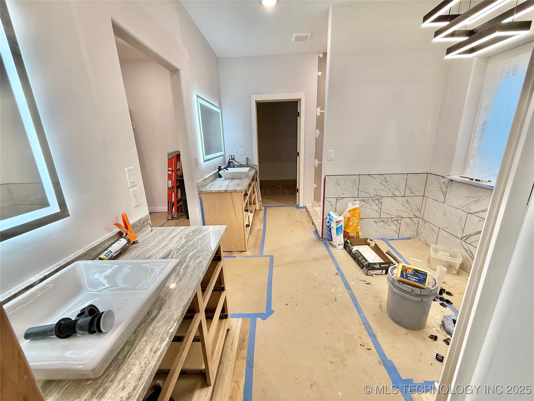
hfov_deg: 102.1
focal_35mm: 14
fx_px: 216
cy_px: 200
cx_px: 267
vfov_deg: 85.7
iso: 160
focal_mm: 2.22
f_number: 2.2
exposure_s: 1/120
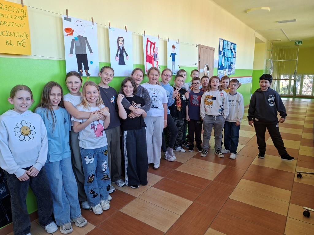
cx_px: 157
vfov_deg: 58.9
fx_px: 209
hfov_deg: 73.9
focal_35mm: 23
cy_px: 118
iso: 80
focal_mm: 5.54
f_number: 1.8
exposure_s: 1/100
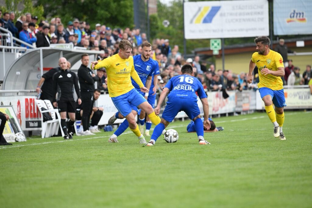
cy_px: 104
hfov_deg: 6.4
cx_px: 156
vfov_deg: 4.3
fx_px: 2772
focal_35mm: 320
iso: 2500
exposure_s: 1/1600
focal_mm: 320
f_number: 5.6
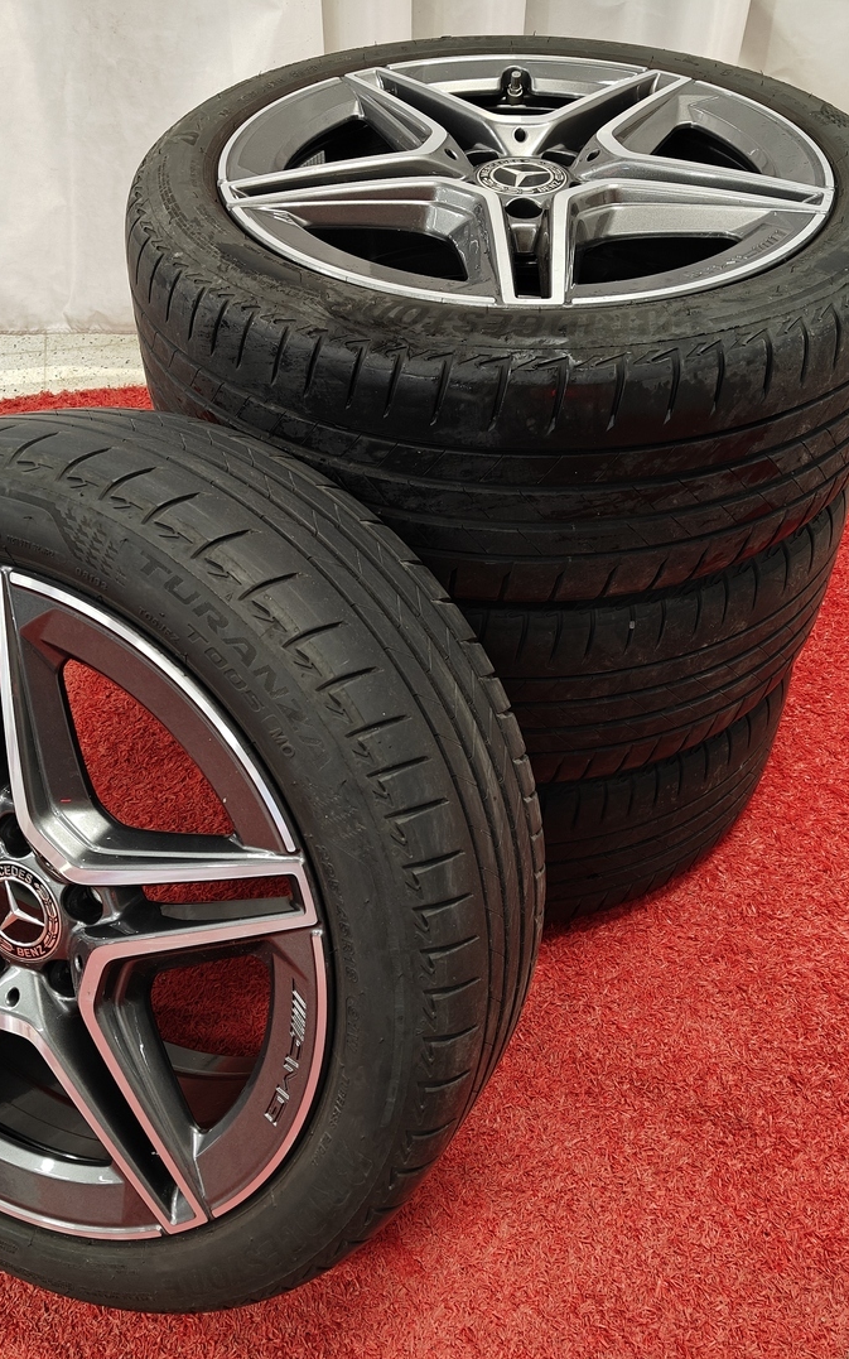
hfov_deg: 37.3
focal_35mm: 34
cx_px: 410
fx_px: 1259
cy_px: 679
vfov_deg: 56.7
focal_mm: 5.59
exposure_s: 1/56
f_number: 1.8
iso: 160
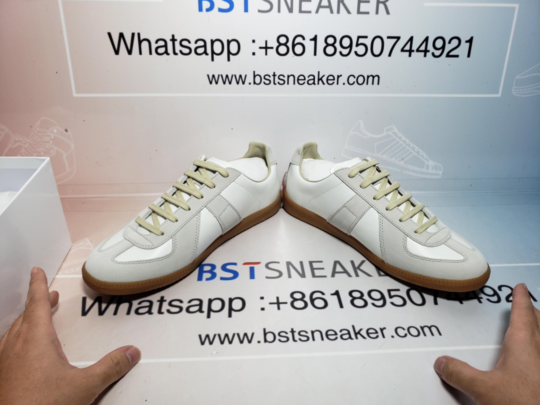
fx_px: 406
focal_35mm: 26
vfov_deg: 53.1
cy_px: 202
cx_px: 270
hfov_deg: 67.3
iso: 50
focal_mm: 4.3
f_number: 2.4
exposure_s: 1/212
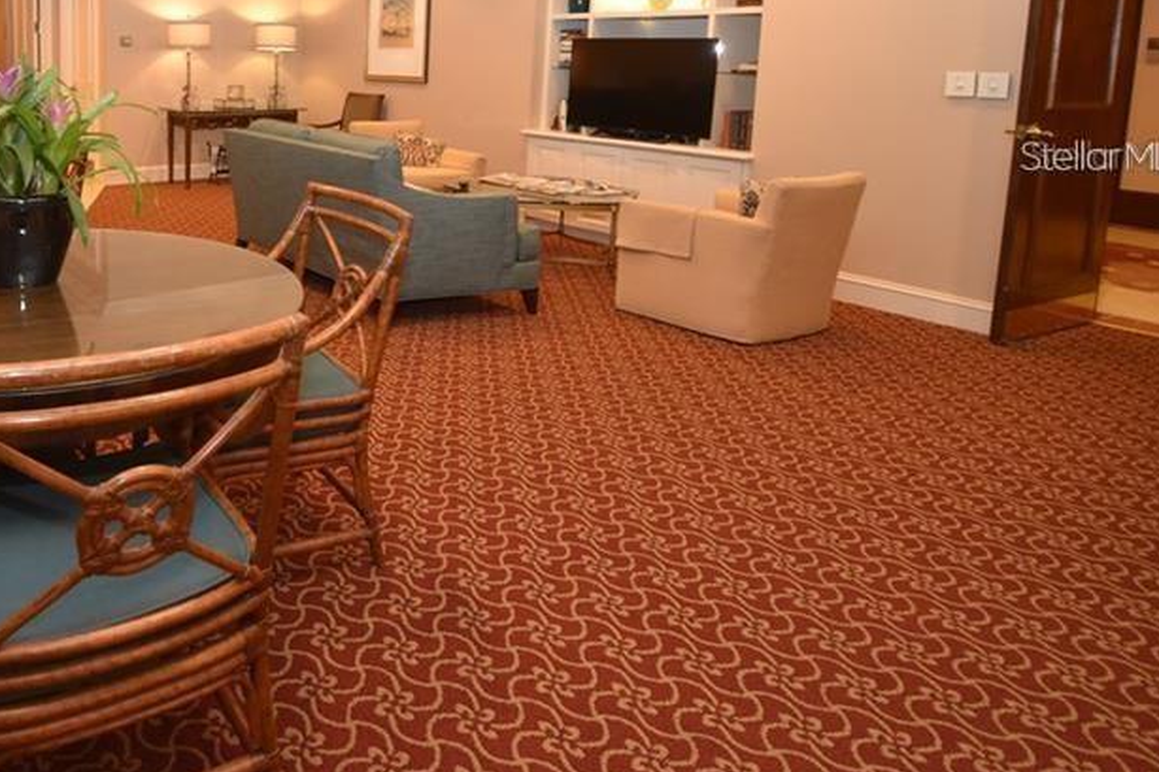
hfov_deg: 65.1
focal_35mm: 25
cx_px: 232
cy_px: 155
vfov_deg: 48.4
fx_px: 805
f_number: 3.5
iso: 1250
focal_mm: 10
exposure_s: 1/60
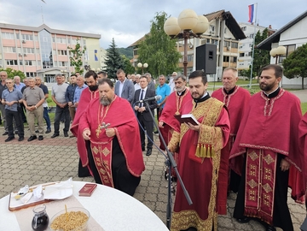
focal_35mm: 23
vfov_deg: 58.9
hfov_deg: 73.9
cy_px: 116
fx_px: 204
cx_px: 154
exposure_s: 1/180
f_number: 1.7
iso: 40
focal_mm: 6.3
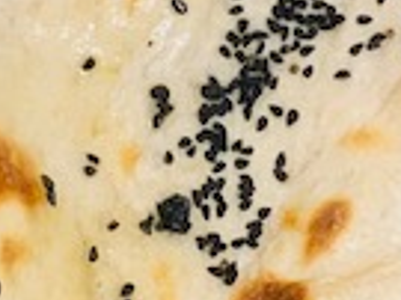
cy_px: -149
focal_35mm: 246
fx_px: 2847
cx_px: -428
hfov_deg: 7.7
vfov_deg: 6.0
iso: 200
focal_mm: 6
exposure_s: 1/50
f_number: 2.4
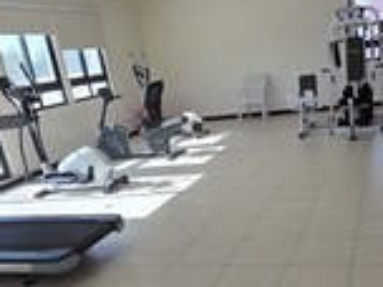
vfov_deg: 36.4
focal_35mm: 39
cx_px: 273
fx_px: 432
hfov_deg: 46.6
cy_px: 195
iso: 40
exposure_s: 1/100
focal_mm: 2.2
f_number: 1.9
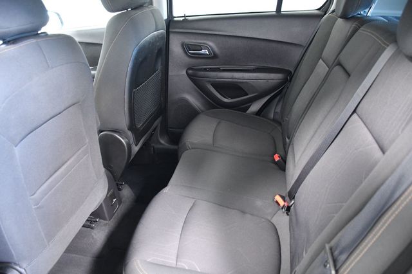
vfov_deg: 47.9
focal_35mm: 27
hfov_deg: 67.4
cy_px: 137
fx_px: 309
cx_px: 206
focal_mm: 18
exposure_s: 1/25
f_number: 3.5
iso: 2500
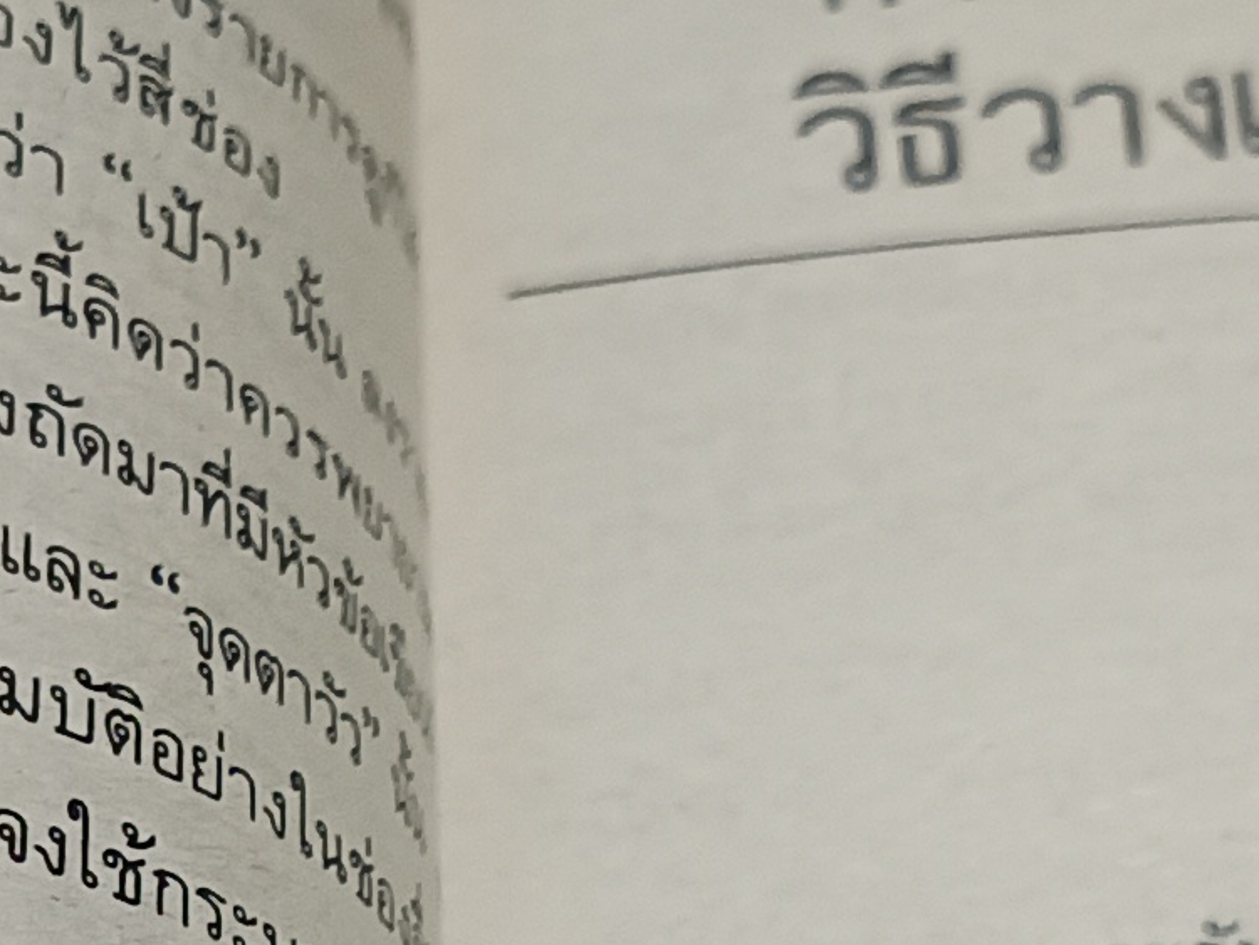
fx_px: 4657
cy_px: 1106
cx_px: 576
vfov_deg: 11.4
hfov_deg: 15.4
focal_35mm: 128
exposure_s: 1/33.3
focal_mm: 5.31
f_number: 1.7
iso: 839
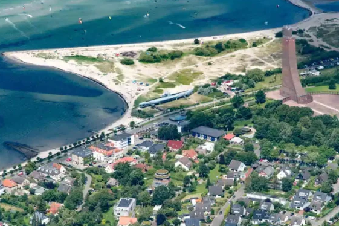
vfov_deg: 6.4
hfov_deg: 9.5
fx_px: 2031
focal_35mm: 216
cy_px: 110
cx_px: 199
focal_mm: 105
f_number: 10
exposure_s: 1/400
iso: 200
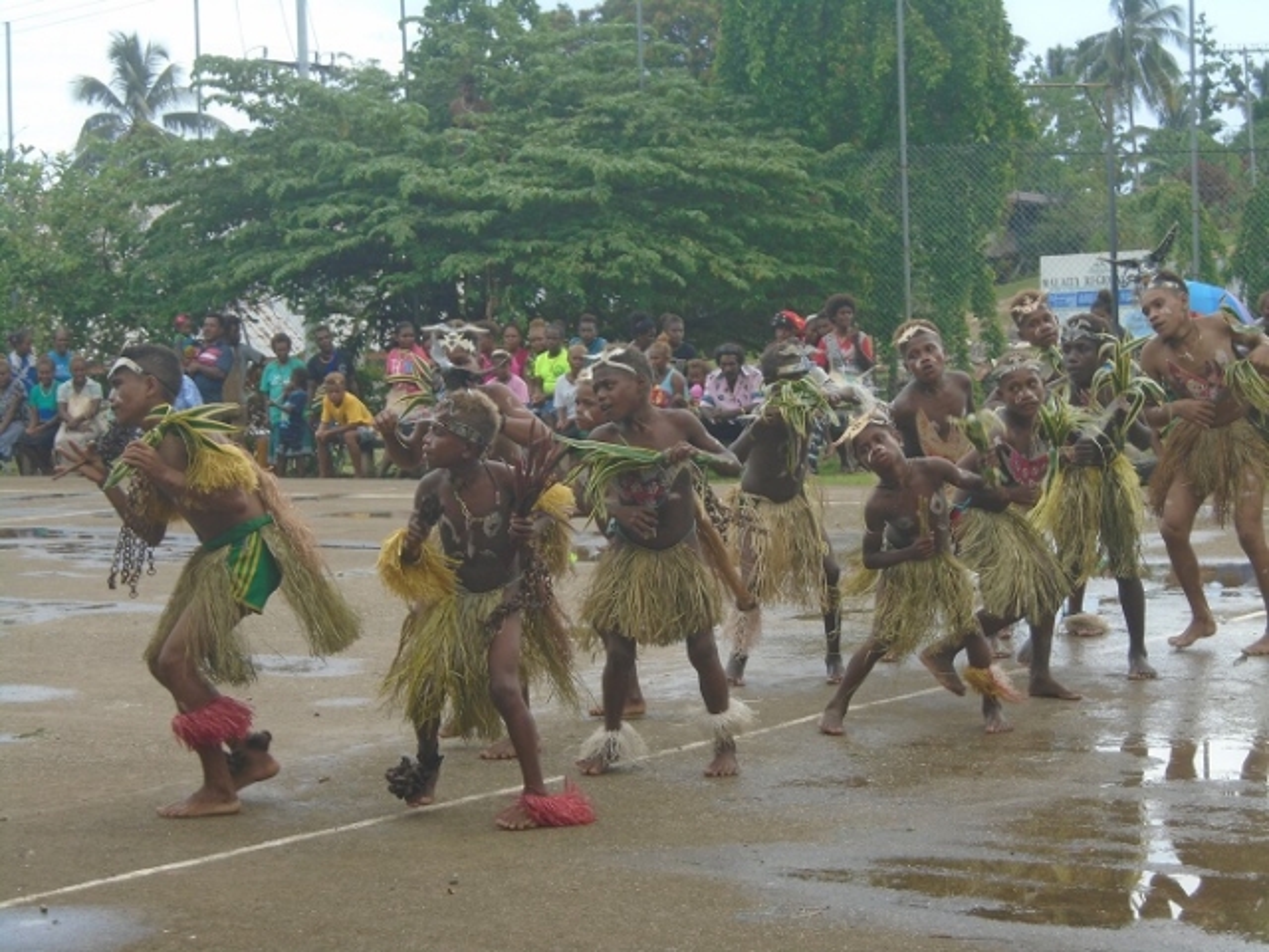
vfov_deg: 15.9
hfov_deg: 21.1
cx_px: 634
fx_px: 3409
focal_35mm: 93
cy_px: 476
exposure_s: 1/160
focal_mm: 16.4
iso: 100
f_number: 5.1
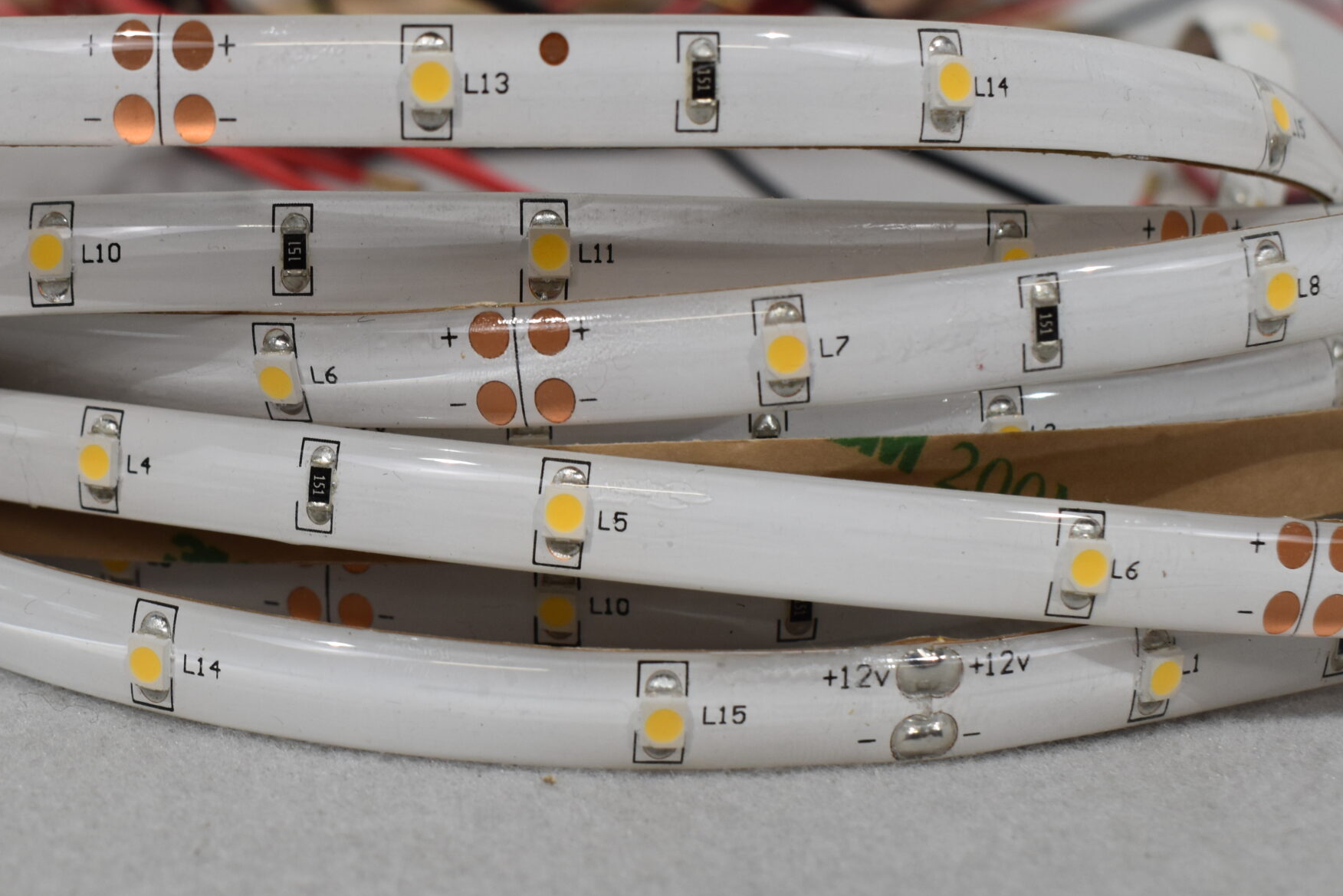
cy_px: 468
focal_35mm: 57
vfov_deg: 23.8
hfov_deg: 34.7
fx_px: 2126
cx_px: 448
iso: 400
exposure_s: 1/60
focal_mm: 26
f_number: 8
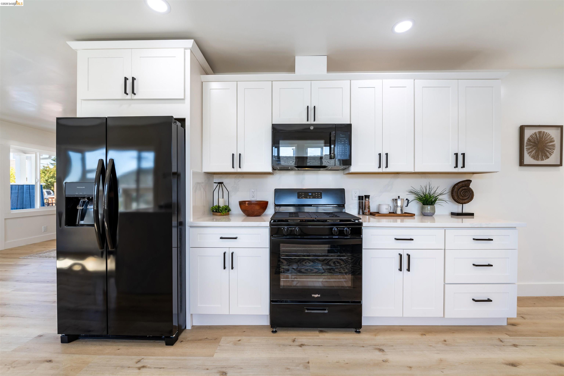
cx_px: 282
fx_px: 219
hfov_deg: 104.3
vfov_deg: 81.2
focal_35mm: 14
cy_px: 188
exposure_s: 1/80
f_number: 8
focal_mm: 14
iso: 200
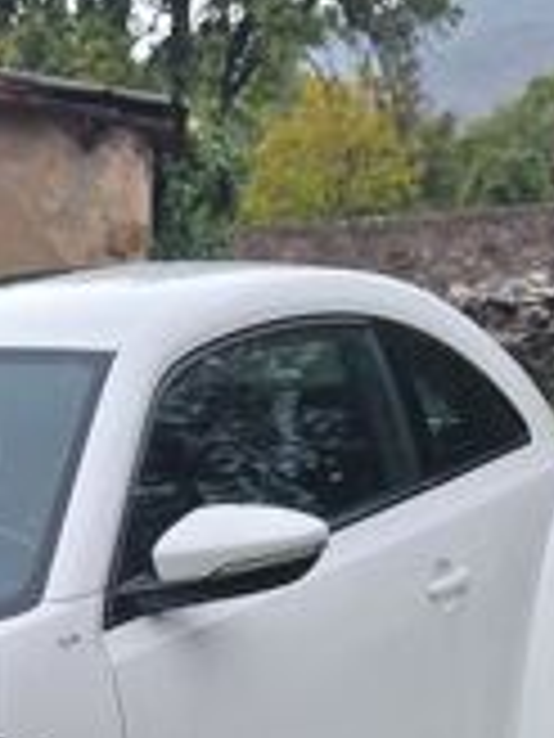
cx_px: -198
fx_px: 1920
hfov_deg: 15.5
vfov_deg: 19.9
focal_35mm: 90
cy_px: 976
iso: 40
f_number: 1.8
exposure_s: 1/507
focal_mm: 5.54
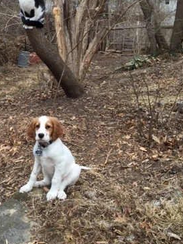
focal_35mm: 51
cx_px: 36
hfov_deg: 27.9
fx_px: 359
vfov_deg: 37.3
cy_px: 92
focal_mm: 4.15
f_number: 2.2
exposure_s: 1/120
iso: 50
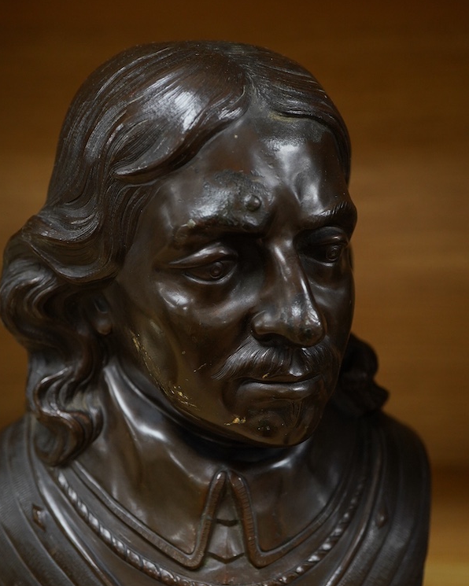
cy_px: 332
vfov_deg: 36.6
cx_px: 234
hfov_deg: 29.7
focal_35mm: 51
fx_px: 885
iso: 1250
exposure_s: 1/125
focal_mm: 30
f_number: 8
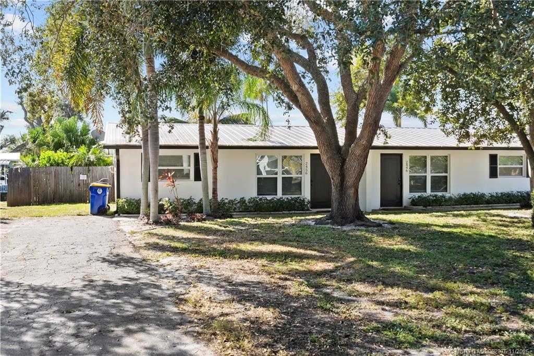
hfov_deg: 54.4
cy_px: 178
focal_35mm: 35
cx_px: 267
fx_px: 519
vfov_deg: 37.9
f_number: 10
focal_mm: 35
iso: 1600
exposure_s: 1/160
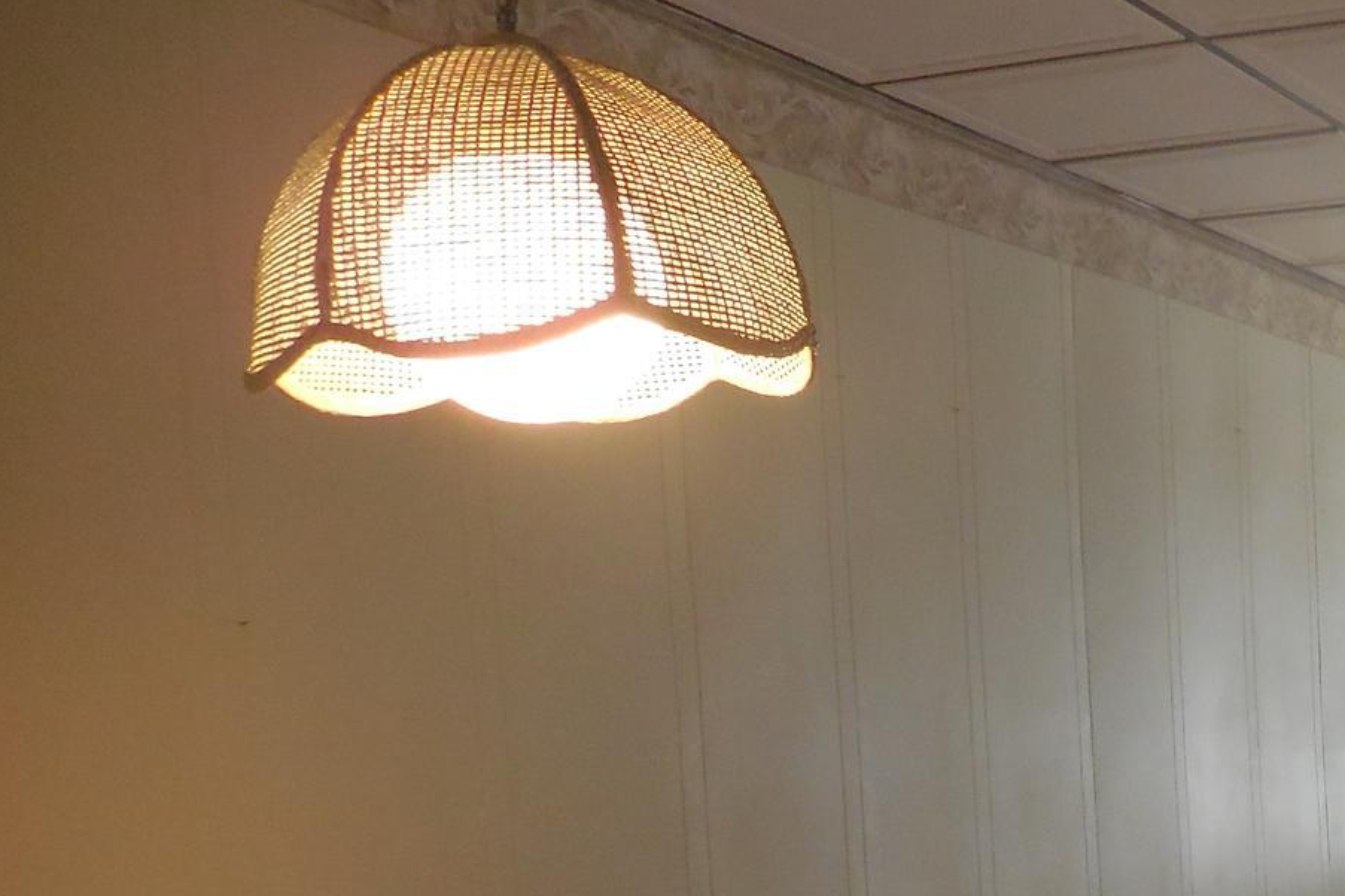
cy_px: 851
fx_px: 2204
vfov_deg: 22.3
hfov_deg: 30.6
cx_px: 1448
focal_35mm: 59
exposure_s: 1/30
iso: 360
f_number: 3.7
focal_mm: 4.5
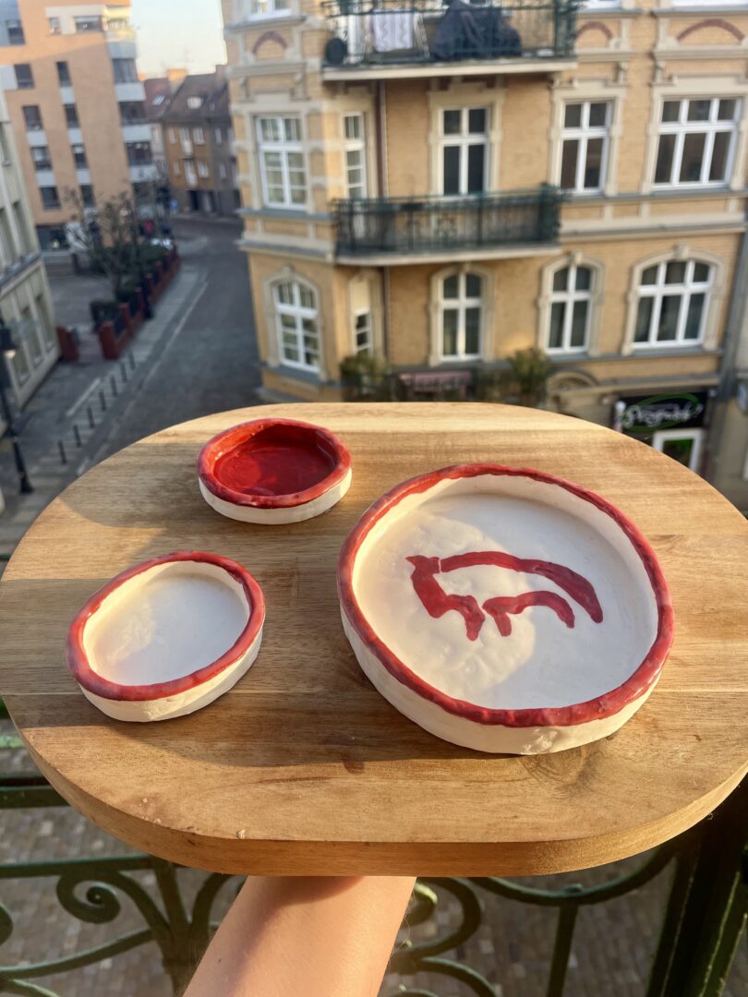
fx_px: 749
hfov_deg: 53.1
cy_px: 498
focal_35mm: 26
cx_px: 374
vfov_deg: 67.3
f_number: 1.6
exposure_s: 1/447
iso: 32
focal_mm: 4.2
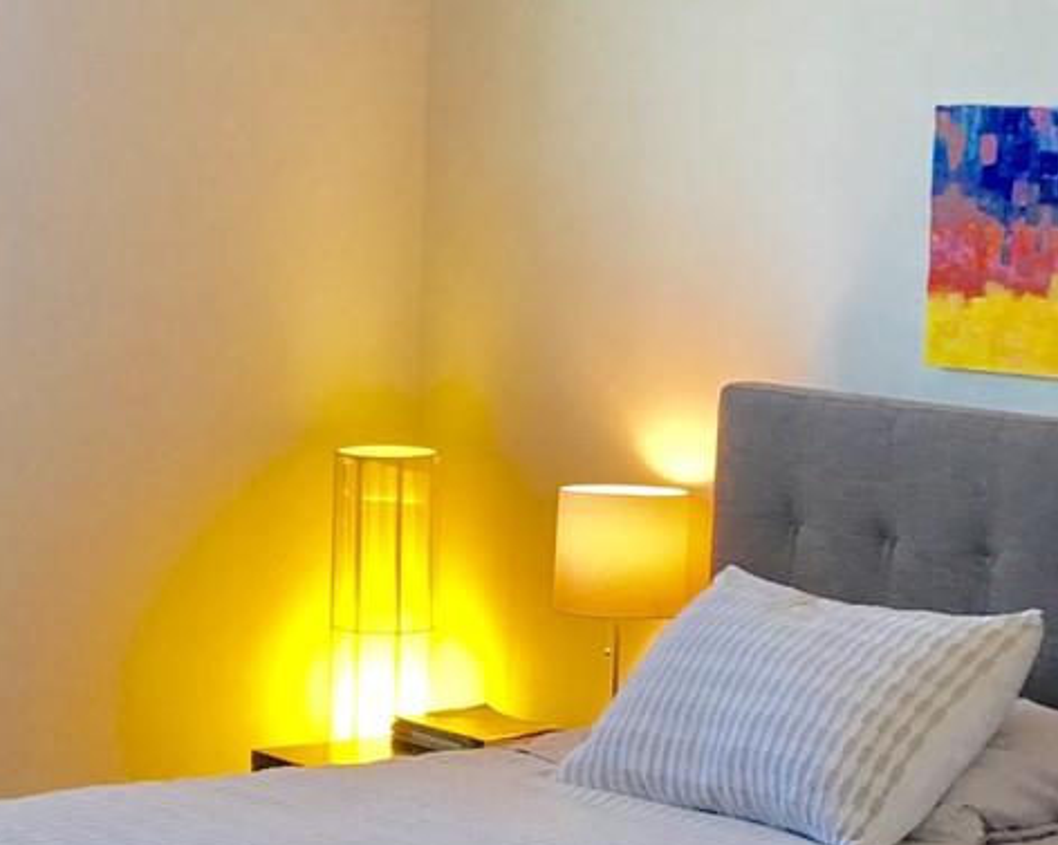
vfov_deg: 16.0
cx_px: 699
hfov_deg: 19.9
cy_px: 428
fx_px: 3004
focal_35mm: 96
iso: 40
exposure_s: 1/30
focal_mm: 4.15
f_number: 2.2
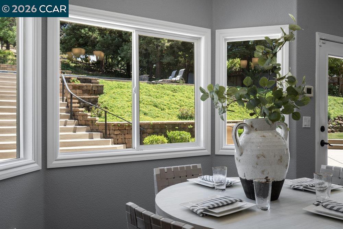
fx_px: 305
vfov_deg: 41.1
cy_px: 114
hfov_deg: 58.7
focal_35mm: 32
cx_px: 172
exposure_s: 1/25
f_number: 8
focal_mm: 32
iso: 160
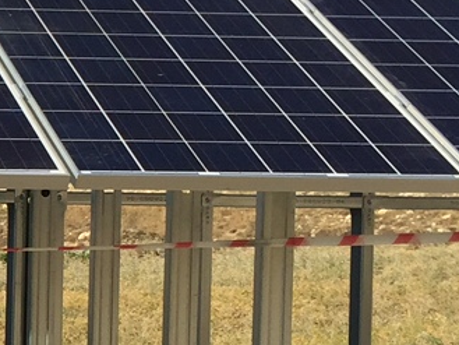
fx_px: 1910
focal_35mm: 144
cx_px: -377
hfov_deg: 12.5
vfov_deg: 10.3
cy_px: 219
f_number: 2.2
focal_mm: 4.15
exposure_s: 1/1980
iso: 32
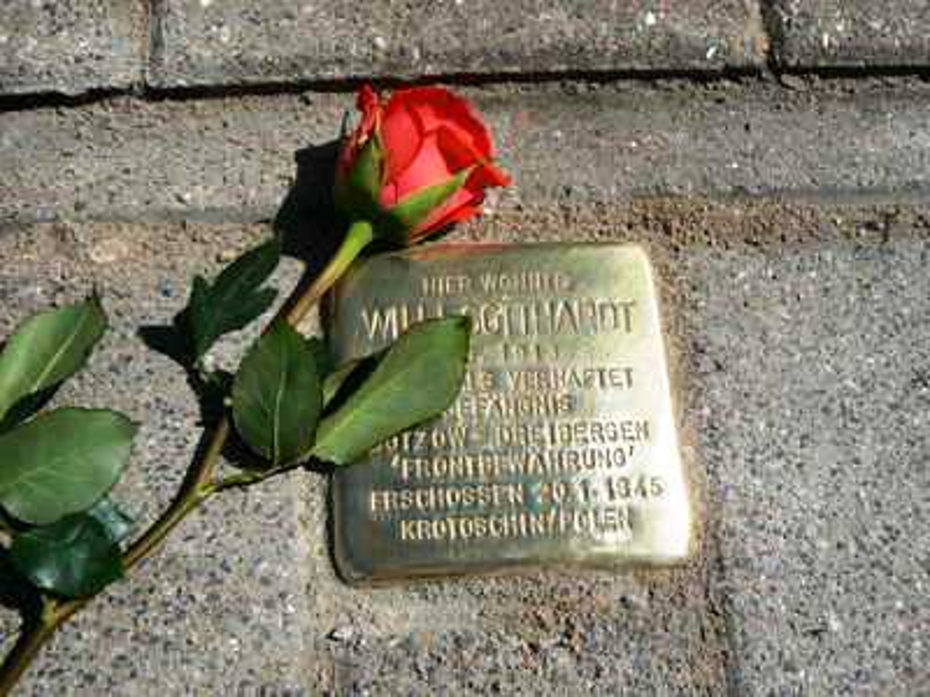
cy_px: 348
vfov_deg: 39.7
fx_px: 967
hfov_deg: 51.4
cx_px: 465
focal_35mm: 36
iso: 80
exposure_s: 1/500
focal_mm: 6
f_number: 8
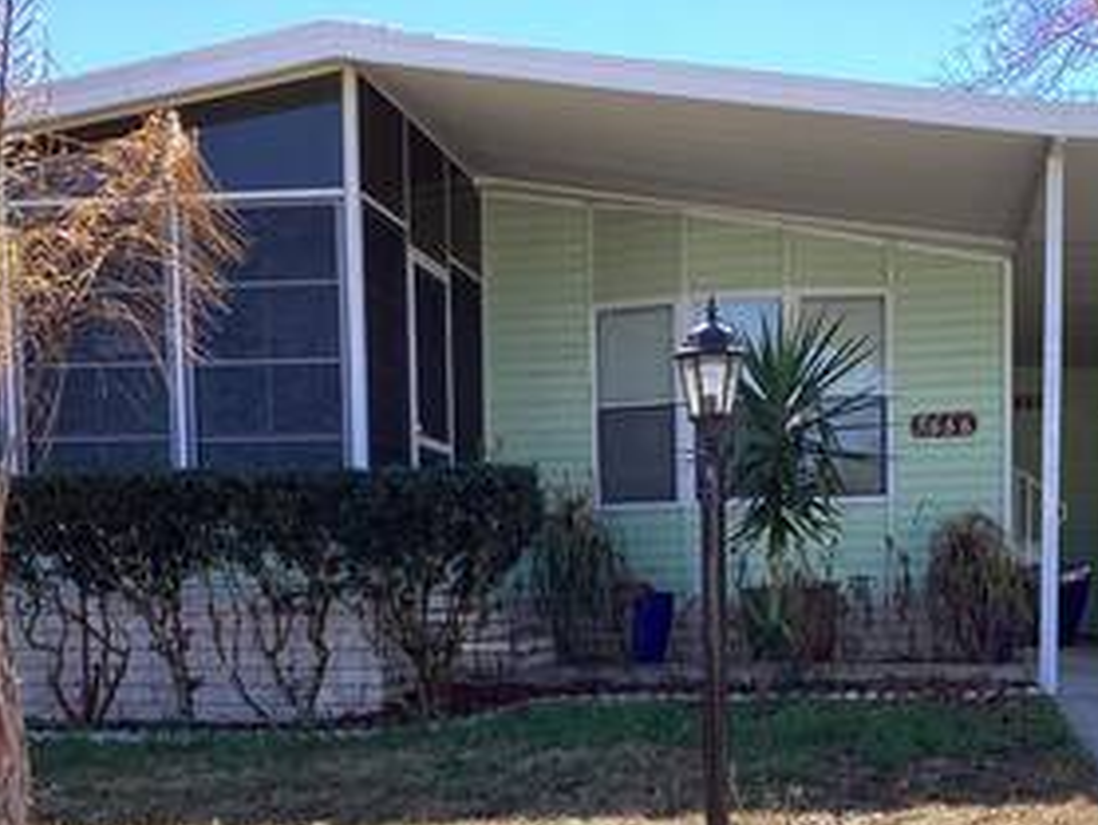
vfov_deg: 24.9
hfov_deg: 33.7
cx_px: 592
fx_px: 1810
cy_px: 746
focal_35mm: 57
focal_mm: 3.3
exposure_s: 1/574
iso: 25
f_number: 2.4
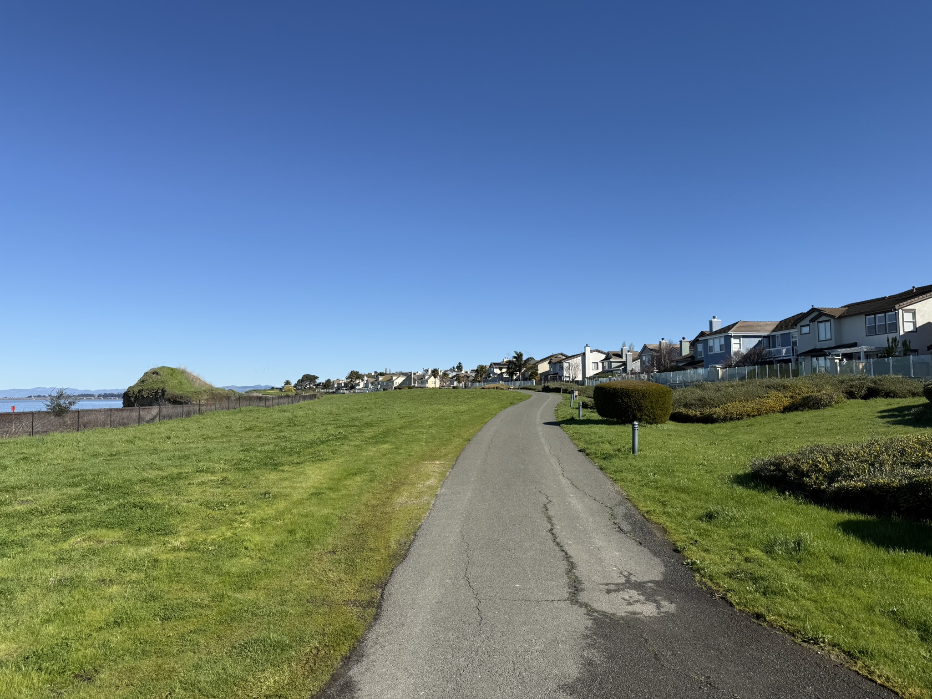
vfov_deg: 56.8
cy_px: 350
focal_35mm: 24
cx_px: 466
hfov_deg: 71.6
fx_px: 646
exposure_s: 1/6173
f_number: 1.78
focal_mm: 6.76
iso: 80
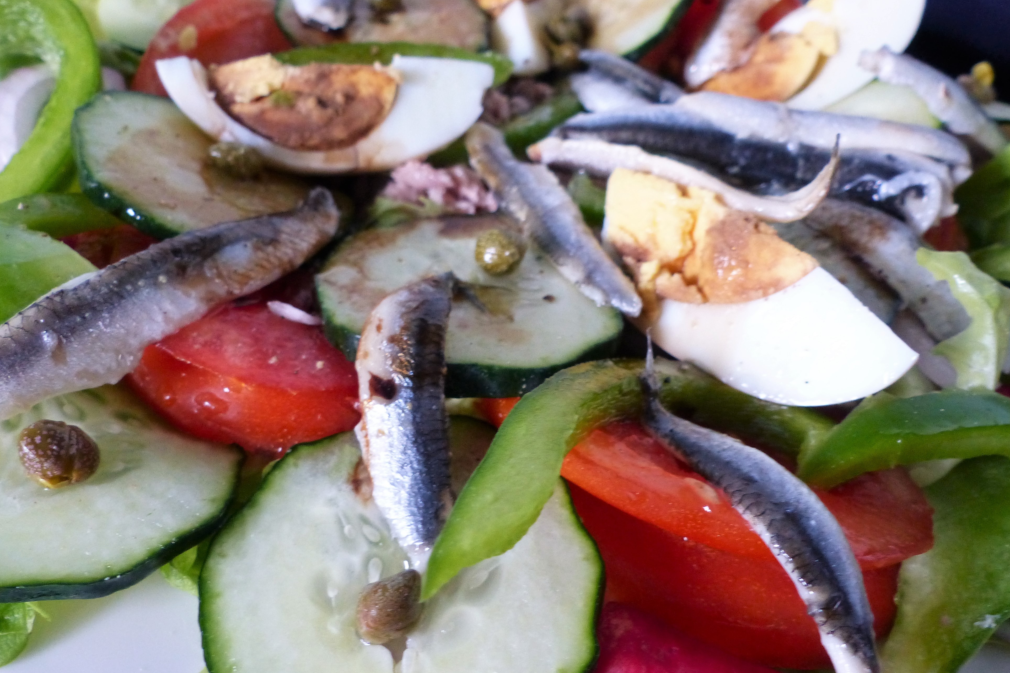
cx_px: 507
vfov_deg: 47.8
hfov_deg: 67.4
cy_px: 389
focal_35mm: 27
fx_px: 757
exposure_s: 1/40
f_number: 2.8
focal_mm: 4.5
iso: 400
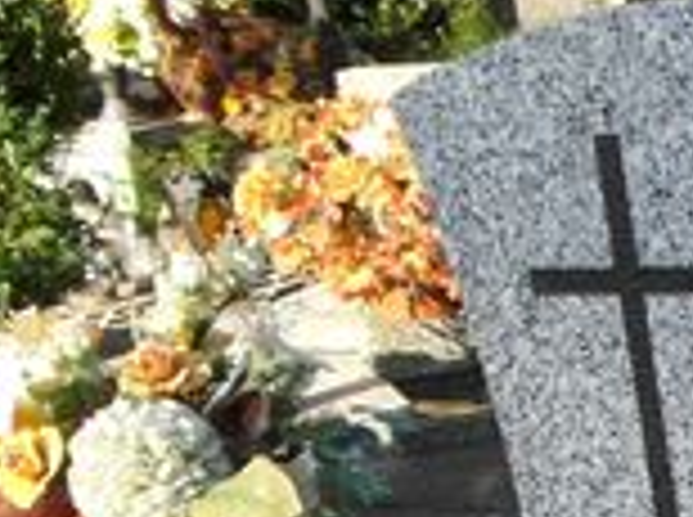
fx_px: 1999
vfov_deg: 13.4
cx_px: 1112
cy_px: 904
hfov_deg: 17.3
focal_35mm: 100
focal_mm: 5.2
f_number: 3.9
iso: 80
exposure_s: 1/180
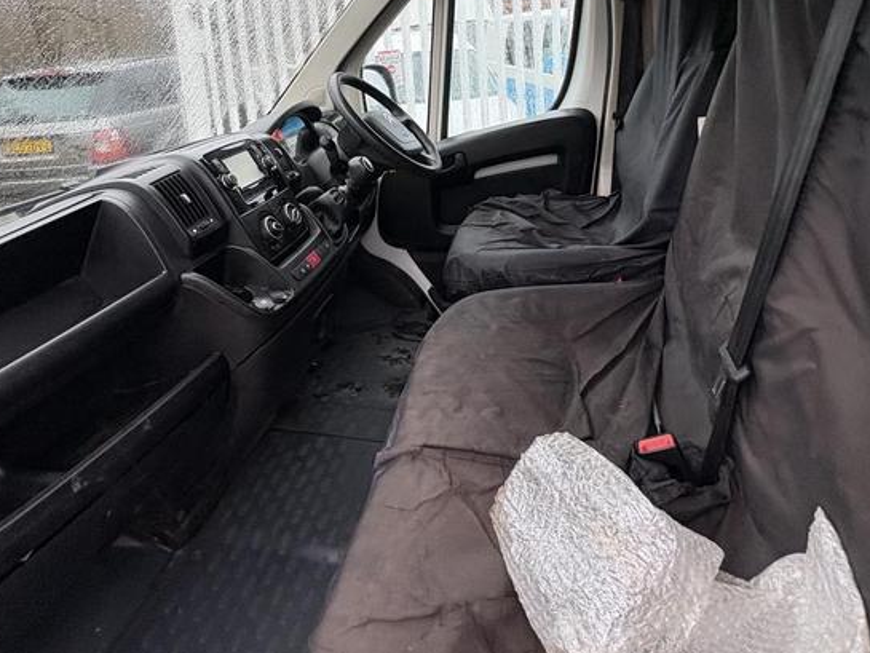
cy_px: 128
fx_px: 578
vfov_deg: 54.7
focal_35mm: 23
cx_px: 385
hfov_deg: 73.6
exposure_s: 1/99
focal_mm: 2.22
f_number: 2.2
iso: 160
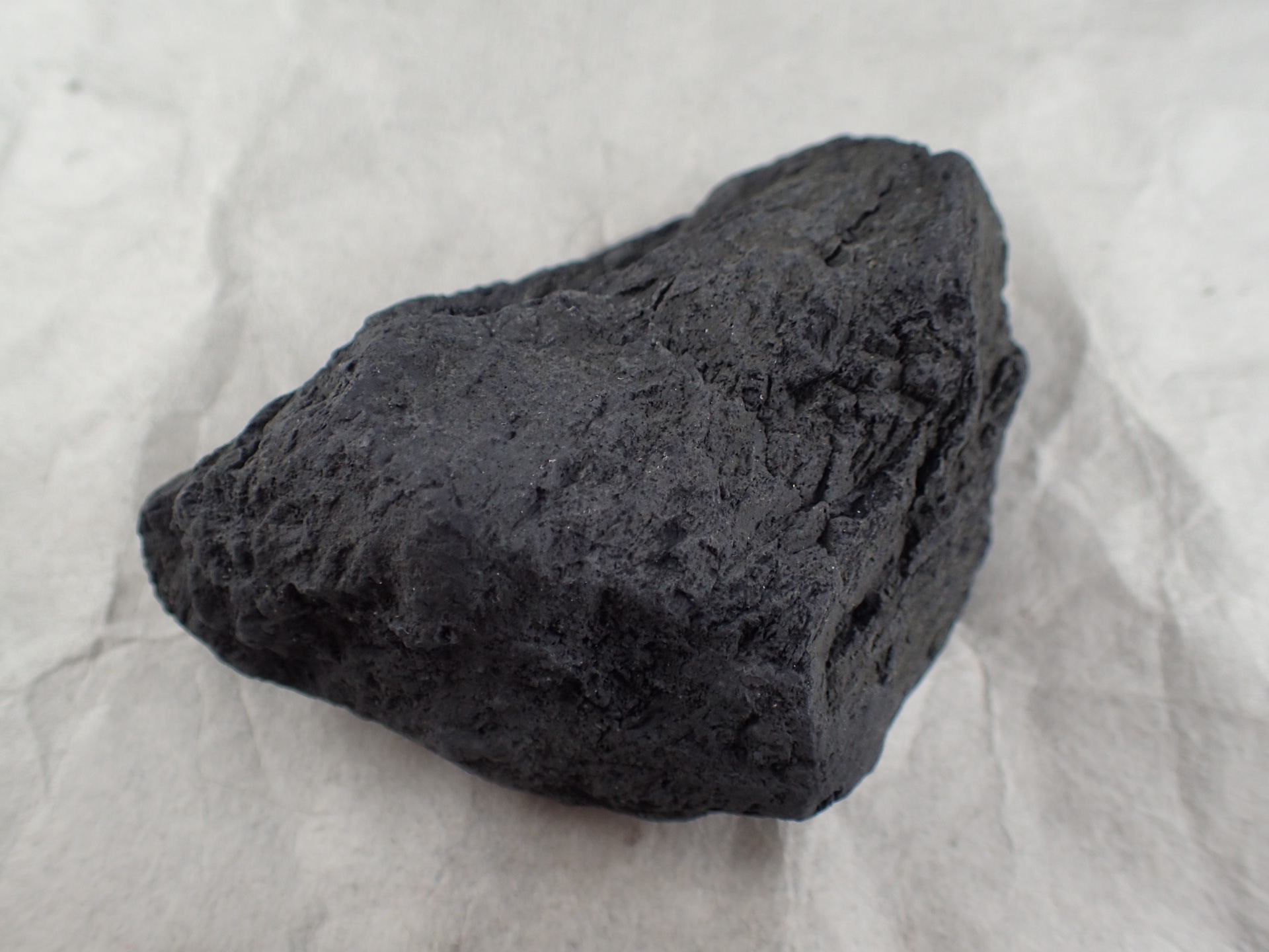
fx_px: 1100
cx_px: 634
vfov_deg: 46.8
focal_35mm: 30
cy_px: 476
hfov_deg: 60.0
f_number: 2.3
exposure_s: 1/320
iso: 100
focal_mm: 5.5
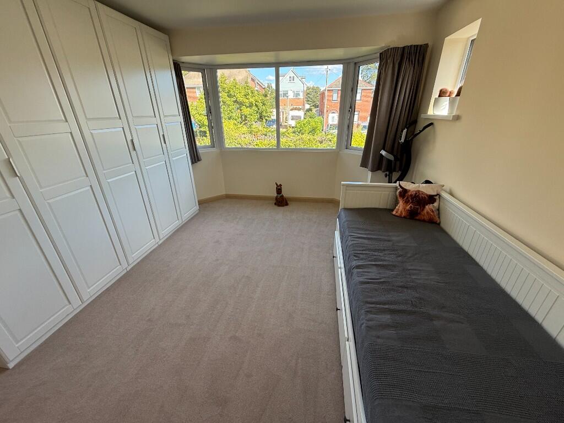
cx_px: 282
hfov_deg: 102.1
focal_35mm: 14
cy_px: 212
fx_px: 228
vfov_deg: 85.7
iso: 64
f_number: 2.2
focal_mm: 2.22
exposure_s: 1/117
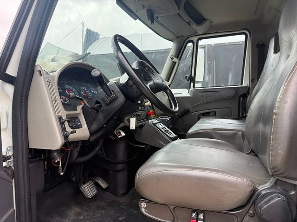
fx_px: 206
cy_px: 111
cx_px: 148
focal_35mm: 24
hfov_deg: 71.6
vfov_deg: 56.8
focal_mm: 6.76
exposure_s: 1/243
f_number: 1.78
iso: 125
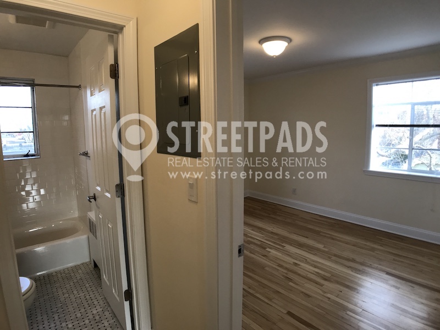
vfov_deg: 49.7
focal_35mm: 28
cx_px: 220
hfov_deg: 63.4
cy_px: 165
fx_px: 356
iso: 40
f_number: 1.8
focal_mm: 3.99
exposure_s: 1/120
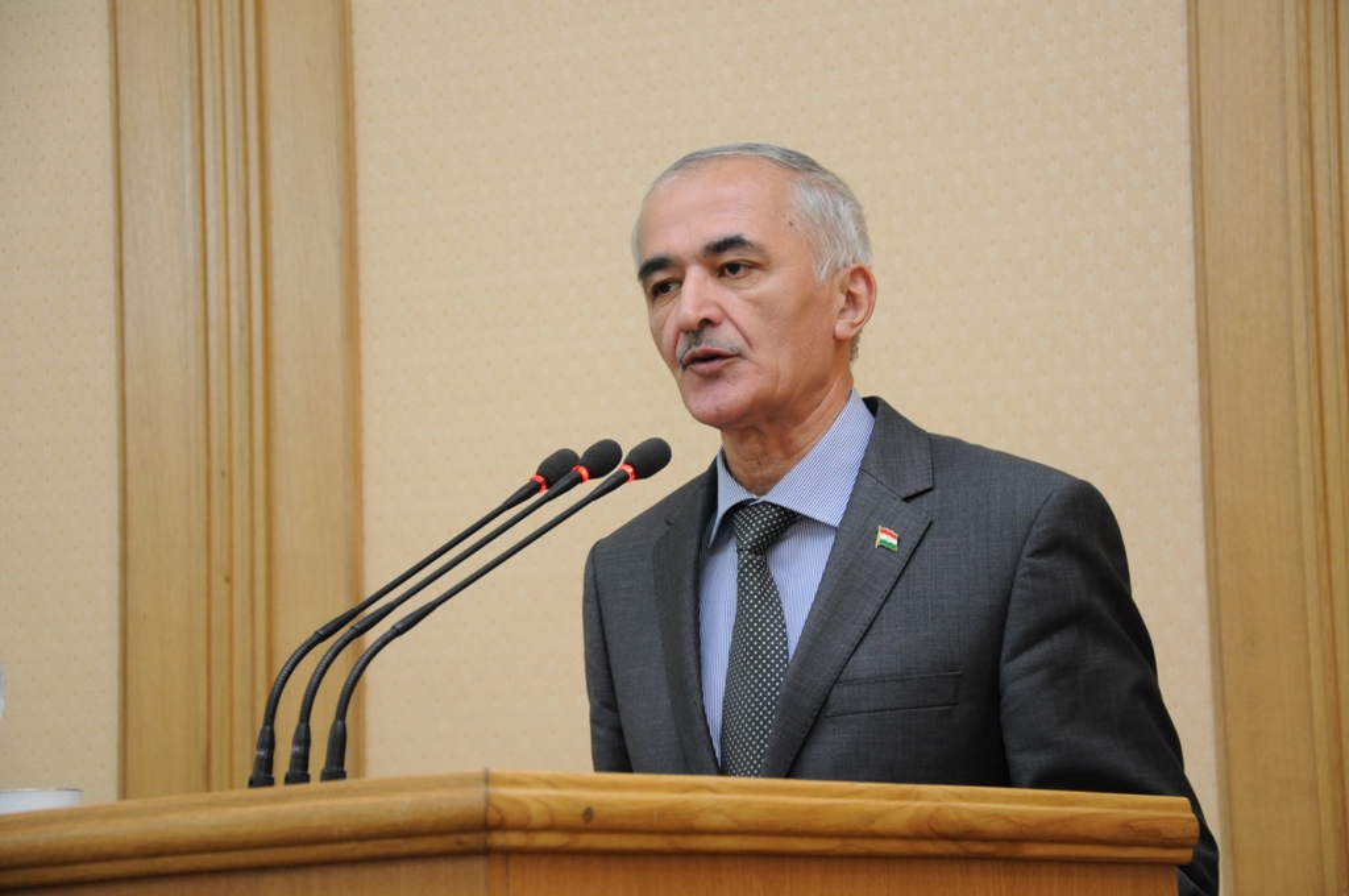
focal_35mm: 105
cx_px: 674
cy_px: 448
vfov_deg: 13.0
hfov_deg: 19.5
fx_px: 3930
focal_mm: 70
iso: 1000
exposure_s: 1/50
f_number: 5.3
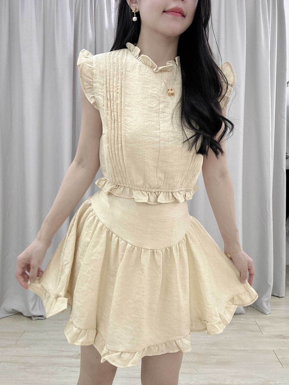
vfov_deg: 73.9
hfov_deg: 58.9
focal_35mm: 23
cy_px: 192
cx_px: 144
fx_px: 256
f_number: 1.9
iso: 100
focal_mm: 2.69
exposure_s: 1/50
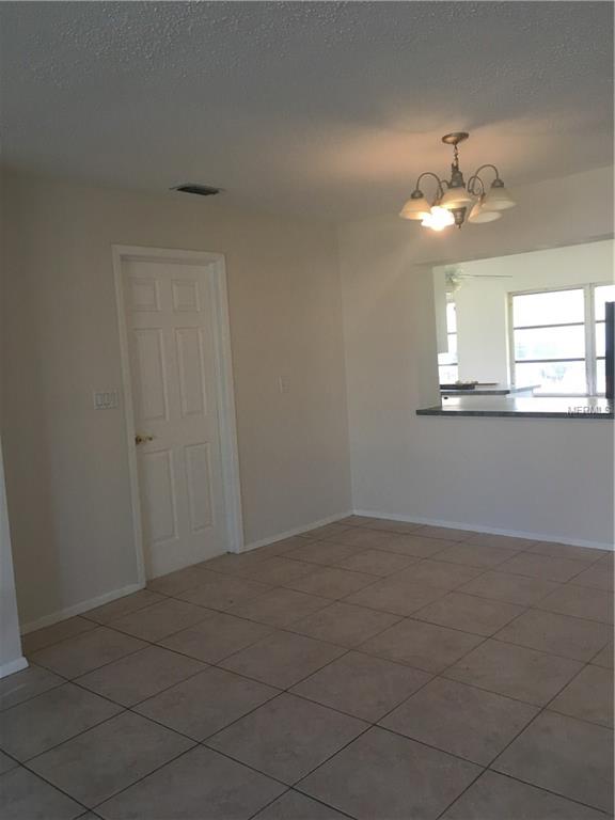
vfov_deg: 61.7
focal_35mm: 29
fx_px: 687
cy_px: 410
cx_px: 308
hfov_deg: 48.2
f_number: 2.2
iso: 40
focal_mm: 4.15
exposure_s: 1/30
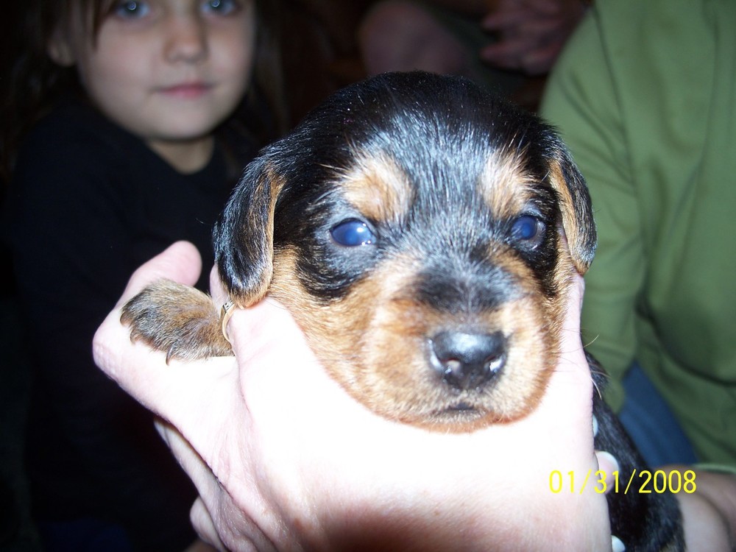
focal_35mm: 37
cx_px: 368
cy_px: 276
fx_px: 787
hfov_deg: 50.1
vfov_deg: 38.7
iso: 80
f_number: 2.8
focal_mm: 7.8
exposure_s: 1/60
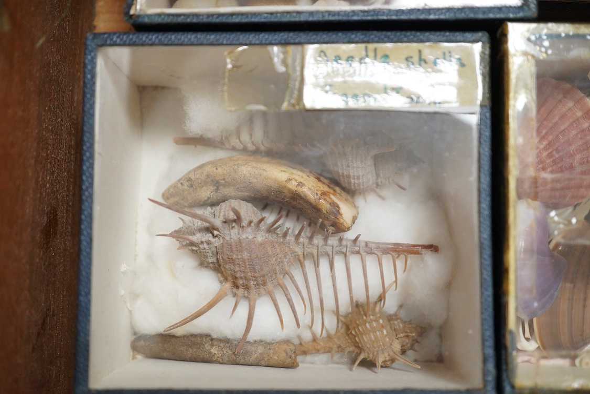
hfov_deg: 43.6
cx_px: 295
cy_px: 197
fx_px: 737
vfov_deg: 29.9
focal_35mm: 45
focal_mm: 30
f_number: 3.5
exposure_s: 1/125
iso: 2500
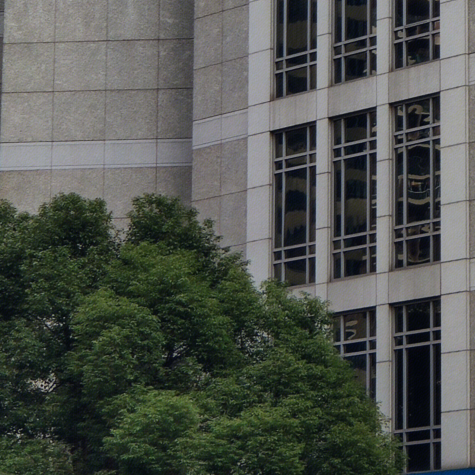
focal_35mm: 207
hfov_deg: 8.4
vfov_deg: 8.4
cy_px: -63
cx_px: 562
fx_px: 3214
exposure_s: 1/408
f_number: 2.2
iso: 100
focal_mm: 6.22
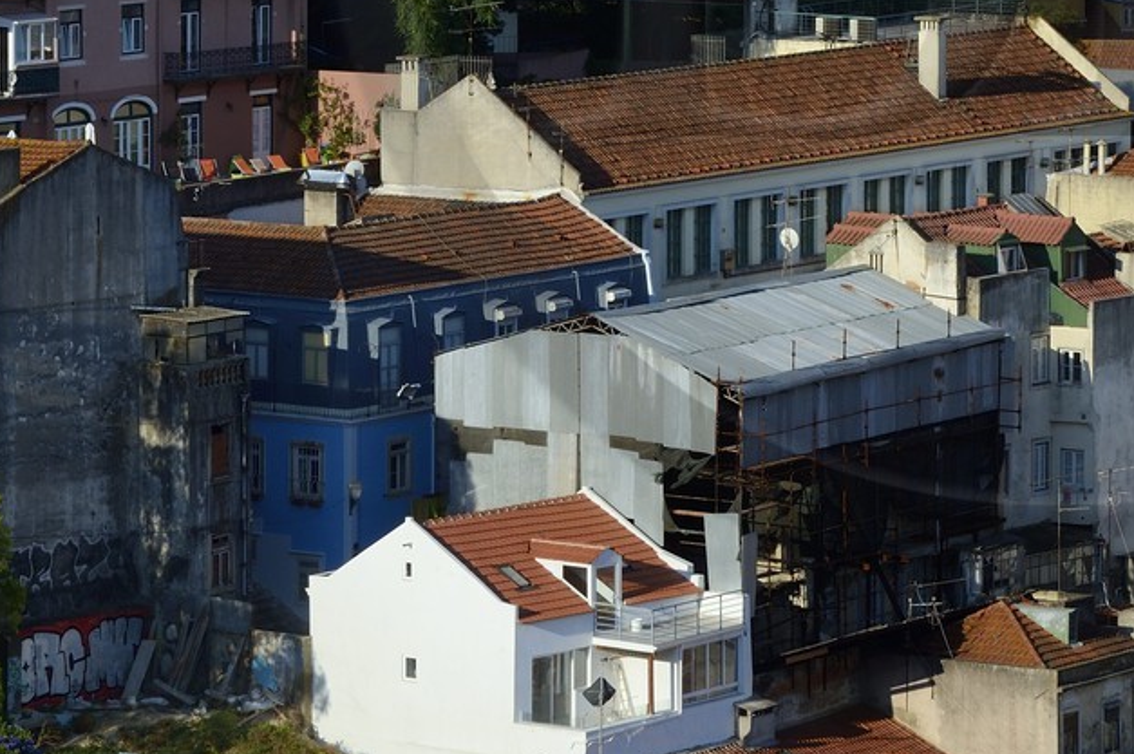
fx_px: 7869
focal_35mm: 250
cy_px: -157
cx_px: 1058
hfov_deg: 8.2
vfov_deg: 5.5
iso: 200
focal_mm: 98
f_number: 14
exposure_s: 1/200
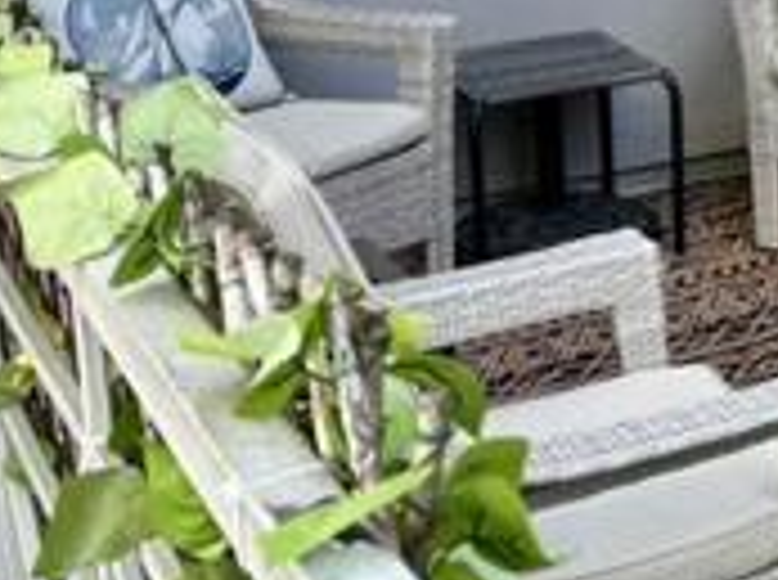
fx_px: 1996
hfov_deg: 18.2
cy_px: -81
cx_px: 1331
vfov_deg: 16.0
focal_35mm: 89
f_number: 1.78
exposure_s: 1/124
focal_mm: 6.86
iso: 50
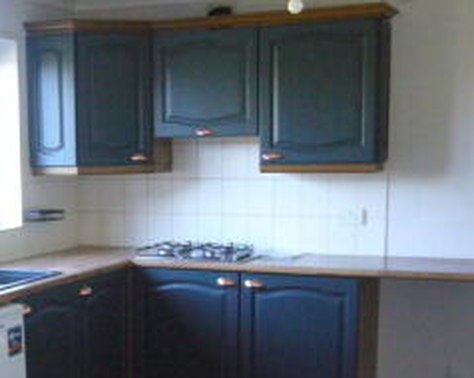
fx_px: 939
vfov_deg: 22.4
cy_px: 321
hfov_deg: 27.4
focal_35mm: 67
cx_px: 53
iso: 250
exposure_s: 1/30
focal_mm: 4.6
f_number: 2.8
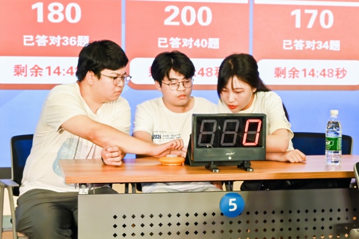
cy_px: 120
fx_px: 688
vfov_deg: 19.7
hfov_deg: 29.2
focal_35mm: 69
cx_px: 180
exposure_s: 1/125
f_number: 5.3
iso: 1250
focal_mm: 46
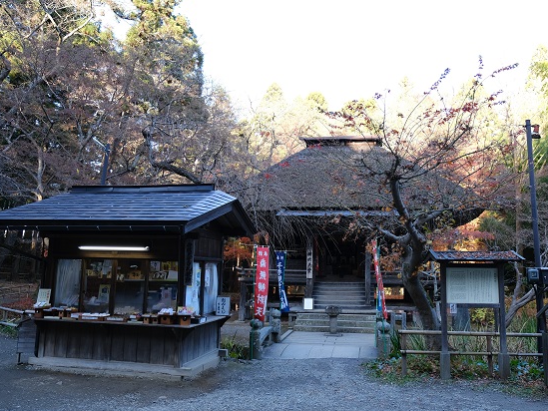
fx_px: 443
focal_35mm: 28
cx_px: 308
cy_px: 206
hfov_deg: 63.2
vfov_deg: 49.8
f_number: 2.8
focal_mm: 16.5
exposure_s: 1/250
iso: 400
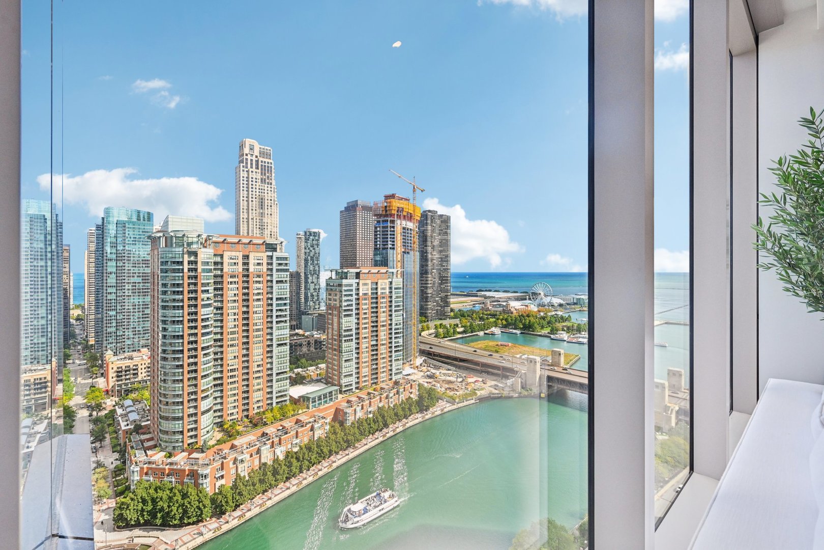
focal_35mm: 16
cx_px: 412
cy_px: 275
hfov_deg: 96.7
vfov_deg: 73.7
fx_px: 366
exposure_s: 1/400
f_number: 8
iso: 800
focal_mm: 16
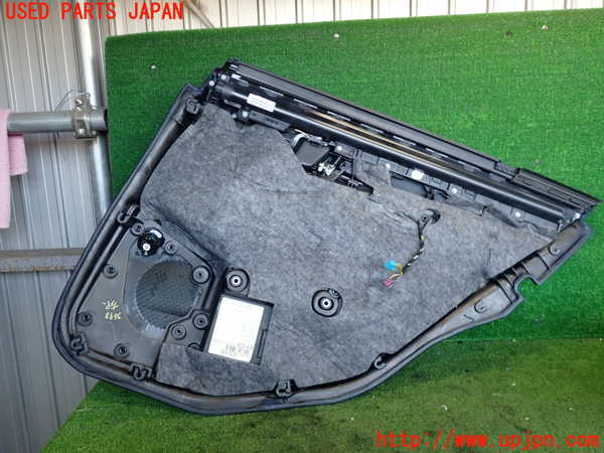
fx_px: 523
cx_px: 302
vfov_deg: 46.8
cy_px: 226
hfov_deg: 60.0
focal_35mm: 30
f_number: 2.3
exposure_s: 1/50
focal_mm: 5.4
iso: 200
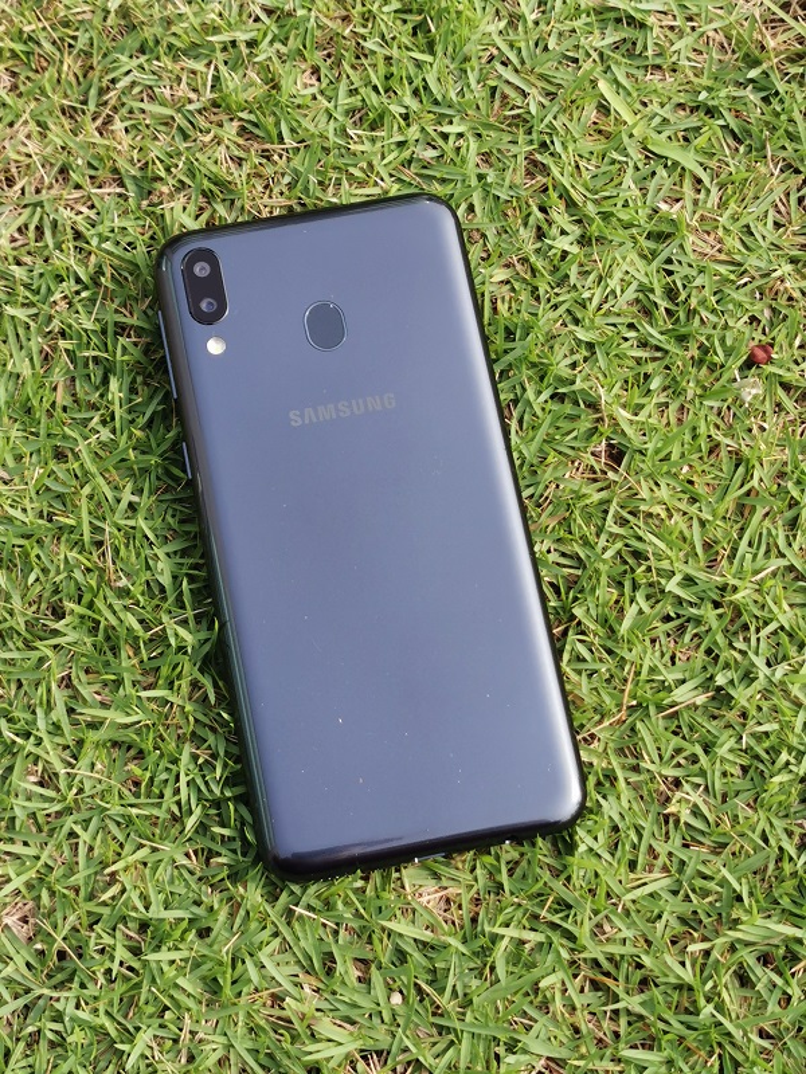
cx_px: 403
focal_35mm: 64
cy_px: 537
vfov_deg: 30.3
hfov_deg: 22.9
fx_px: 1987
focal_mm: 5.56
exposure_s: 1/1176
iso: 50
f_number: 1.6
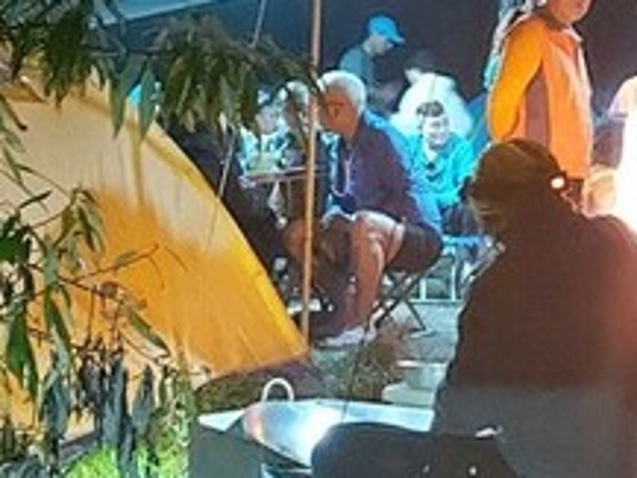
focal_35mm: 94
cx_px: 525
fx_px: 1731
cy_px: 84
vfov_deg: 15.6
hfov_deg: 20.6
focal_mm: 5.23
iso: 2000
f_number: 1.8
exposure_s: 1/15
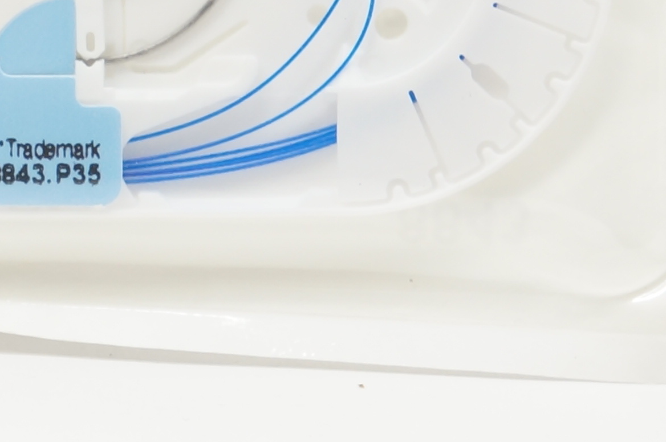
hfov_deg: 8.3
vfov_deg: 5.6
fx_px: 4548
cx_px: -124
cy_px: -39
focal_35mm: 246
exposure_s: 1/50
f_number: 6.3
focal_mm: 39
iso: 400
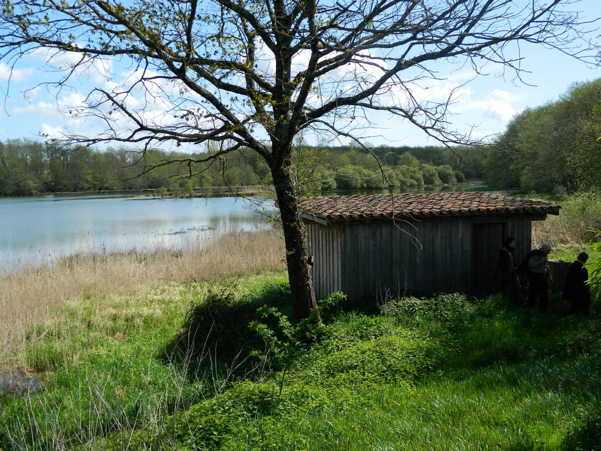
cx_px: 300
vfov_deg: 35.1
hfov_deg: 45.8
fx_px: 712
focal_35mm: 41
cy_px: 226
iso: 80
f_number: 3.5
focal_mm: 7.3
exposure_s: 1/640
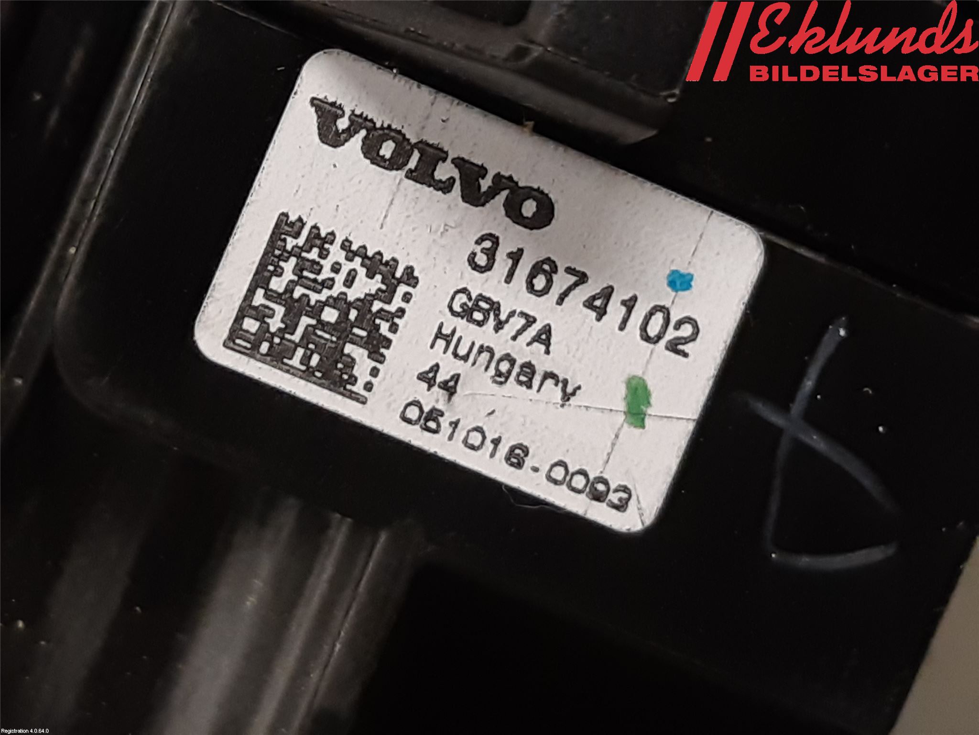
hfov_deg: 67.3
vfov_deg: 53.1
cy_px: 368
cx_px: 490
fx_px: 735
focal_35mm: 26
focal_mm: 3.93
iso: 125
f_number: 1.7
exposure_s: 1/50
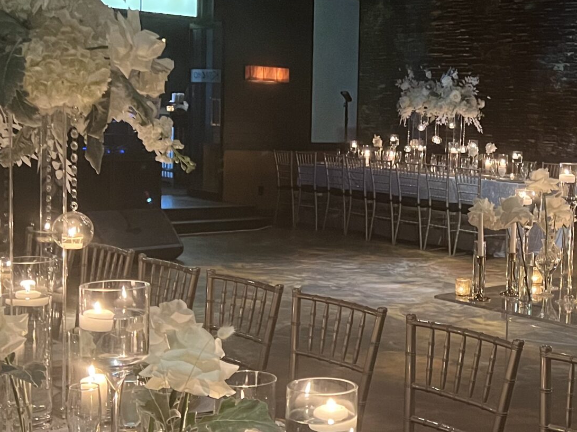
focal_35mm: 61
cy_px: 204
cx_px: 429
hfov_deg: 31.2
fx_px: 1017
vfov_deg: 24.0
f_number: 1.5
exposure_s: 1/40
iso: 640
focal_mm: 5.7
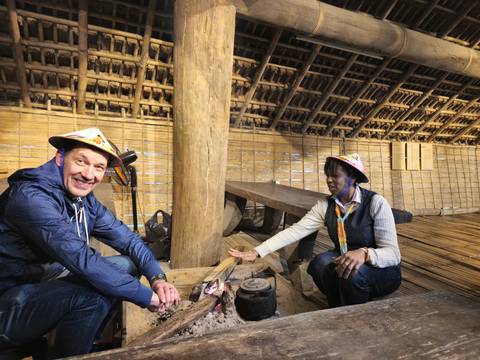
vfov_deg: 58.9
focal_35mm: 23
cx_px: 240
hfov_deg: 73.9
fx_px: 319
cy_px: 180
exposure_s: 1/50
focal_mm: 5.4
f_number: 1.8
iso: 640
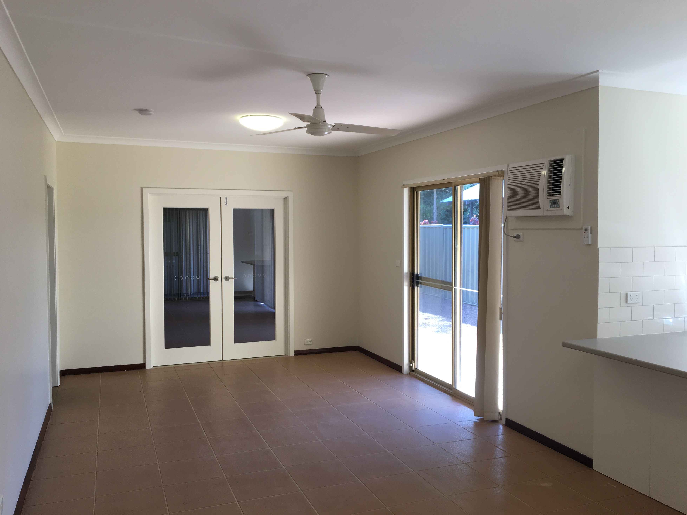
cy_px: 254
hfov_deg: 60.0
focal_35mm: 30
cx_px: 346
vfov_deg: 46.8
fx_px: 595
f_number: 2.2
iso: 32
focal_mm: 4.15
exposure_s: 1/50
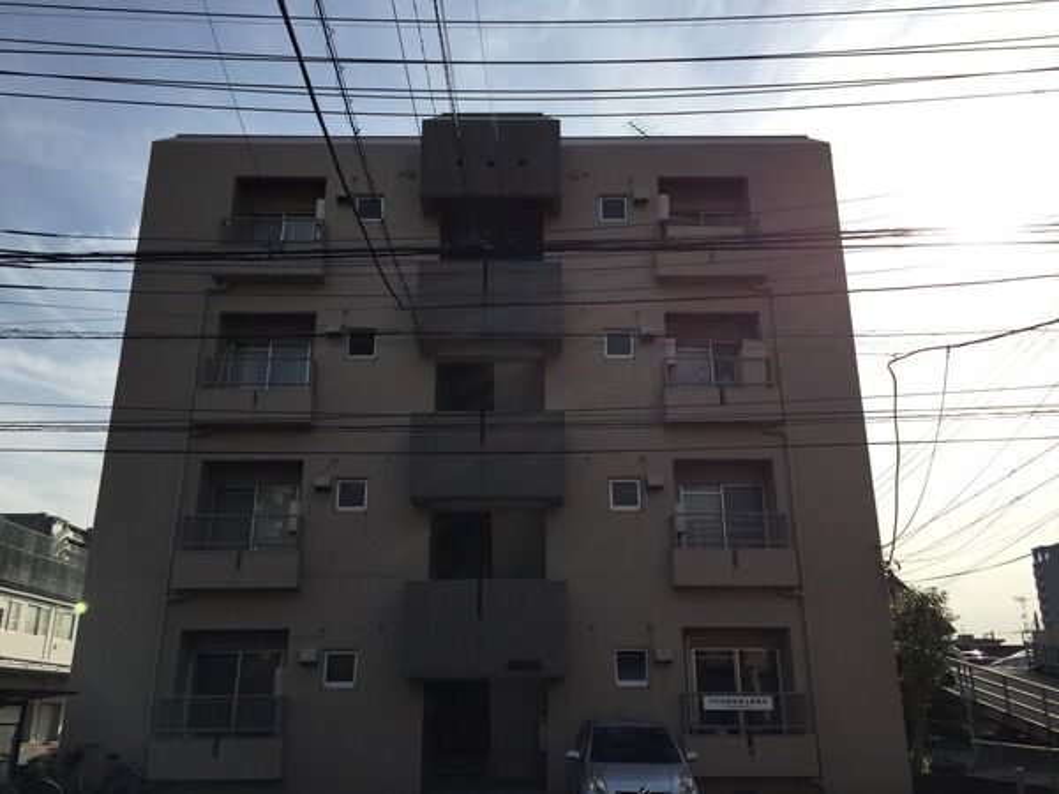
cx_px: 530
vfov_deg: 48.2
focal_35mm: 29
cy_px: 397
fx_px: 887
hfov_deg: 61.7
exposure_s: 1/2825
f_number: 2.2
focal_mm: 4.15
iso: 32
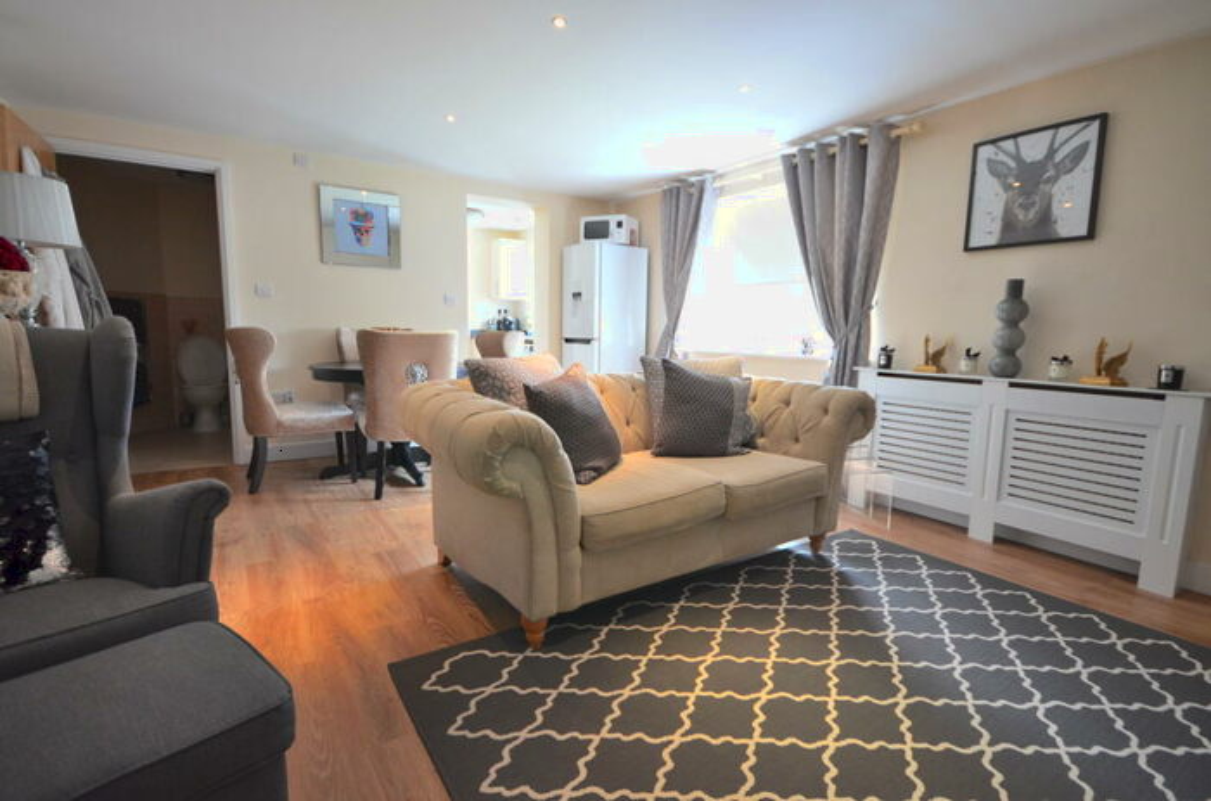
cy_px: 400
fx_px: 579
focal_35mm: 17
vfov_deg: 69.4
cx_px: 606
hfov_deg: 92.6
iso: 800
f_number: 4.2
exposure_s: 1/40
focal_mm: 11.5
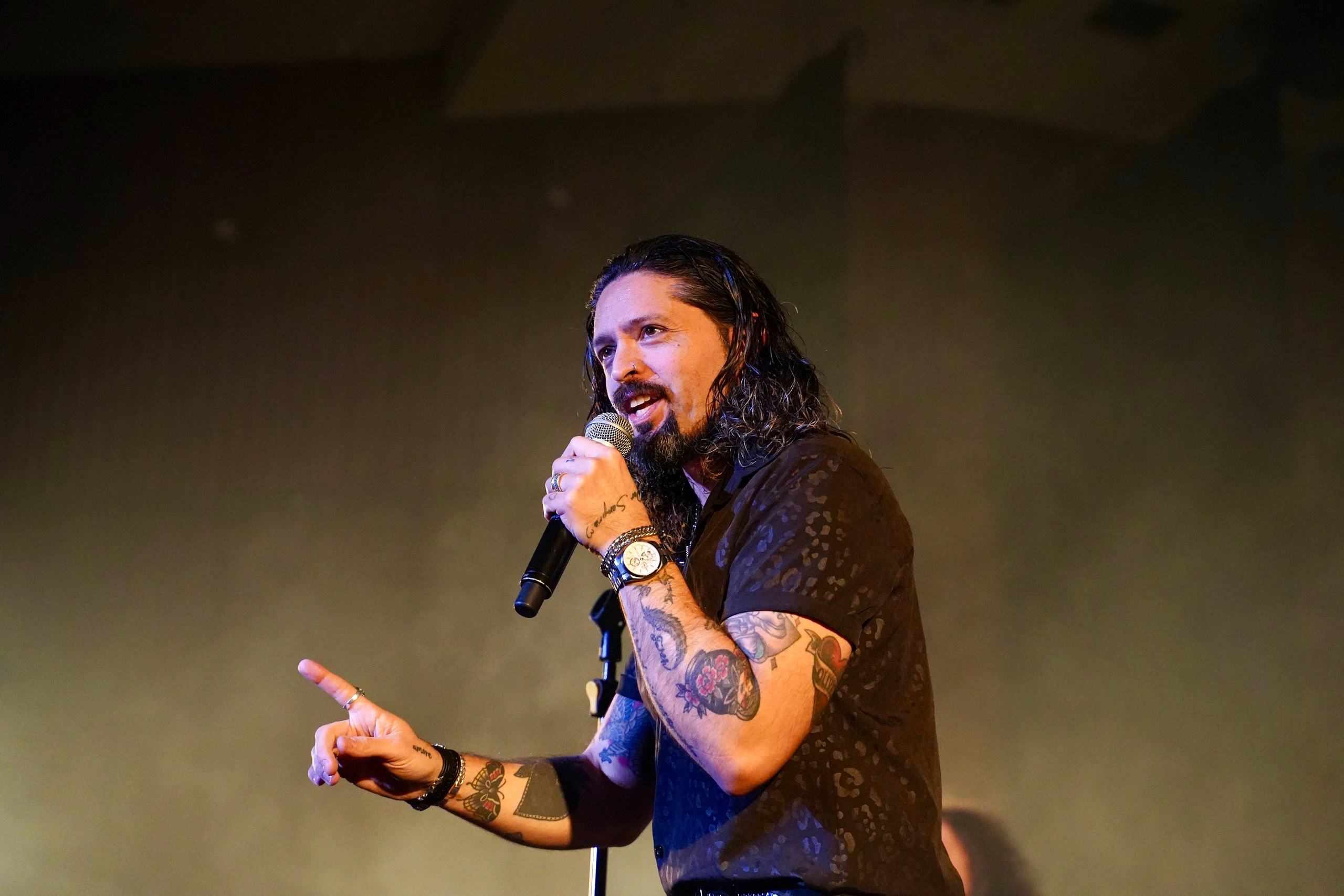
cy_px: 448
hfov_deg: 27.0
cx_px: 672
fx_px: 2800
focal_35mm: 75
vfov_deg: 18.2
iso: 8000
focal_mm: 75
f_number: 4
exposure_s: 1/500
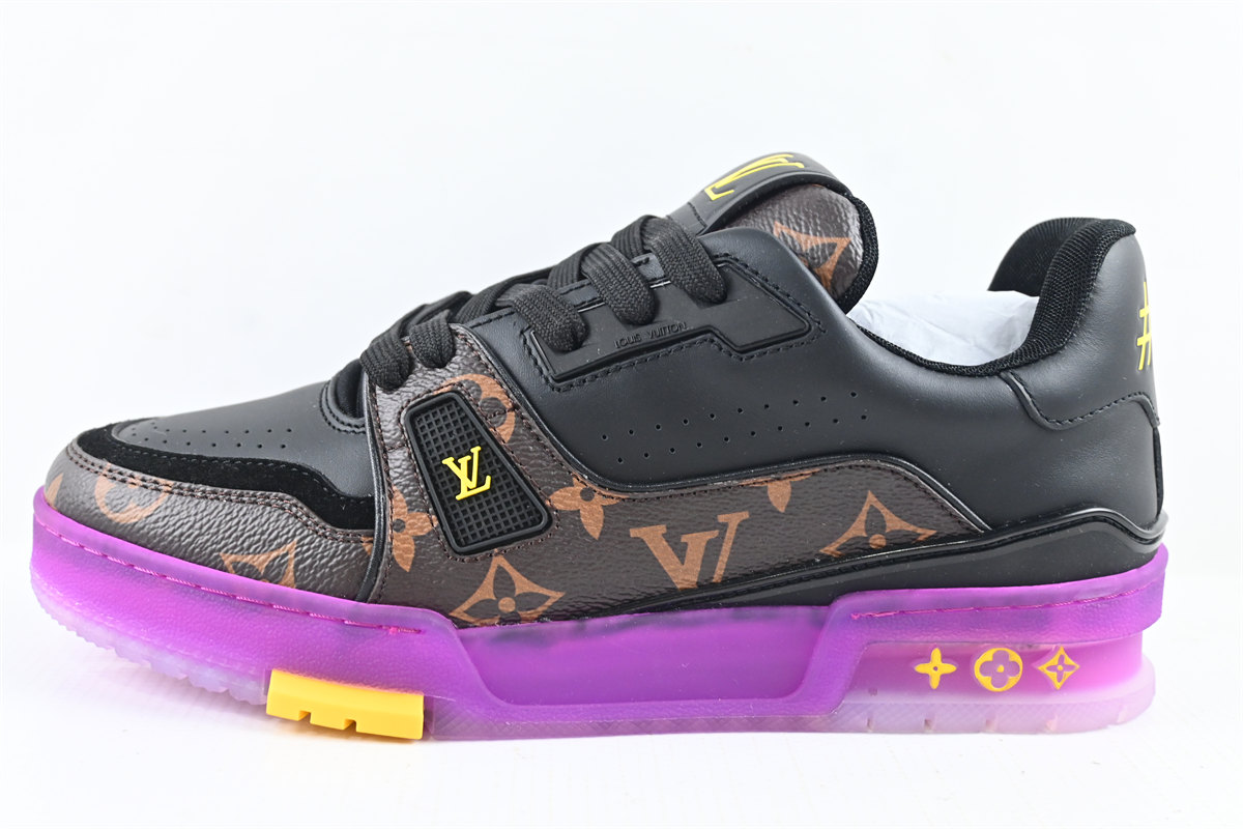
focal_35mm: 44
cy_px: 414
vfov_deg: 30.8
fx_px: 1502
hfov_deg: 45.0
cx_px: 622
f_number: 4.8
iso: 900
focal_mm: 29
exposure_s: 1/125
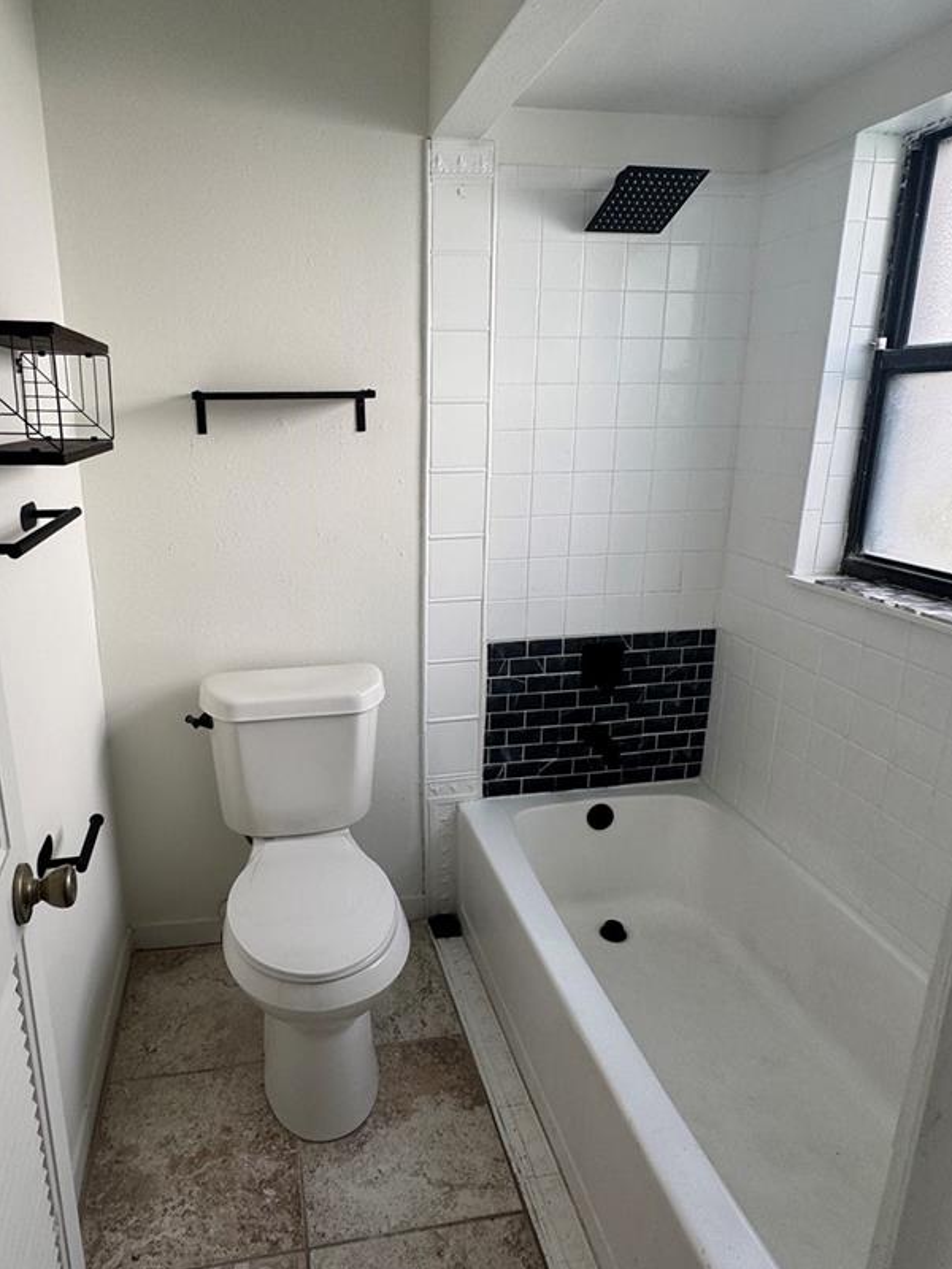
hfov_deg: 62.7
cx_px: 370
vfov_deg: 78.9
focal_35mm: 21
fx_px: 770
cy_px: 596
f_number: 2.2
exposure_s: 1/99
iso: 50
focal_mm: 2.22
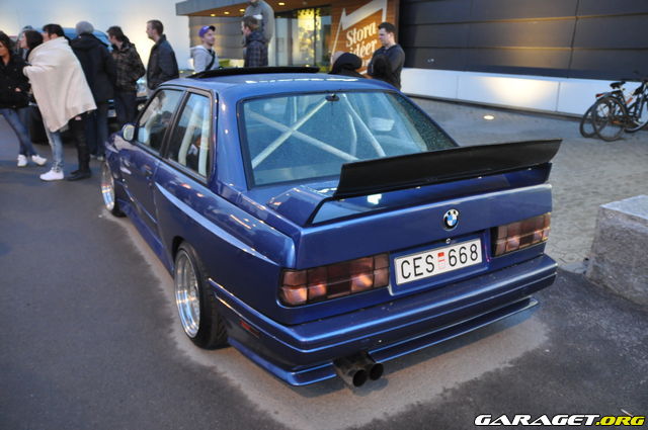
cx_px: 324
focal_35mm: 30
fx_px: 539
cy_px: 215
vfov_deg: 43.5
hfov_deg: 62.0
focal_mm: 20
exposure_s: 1/25
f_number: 2.8
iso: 1600
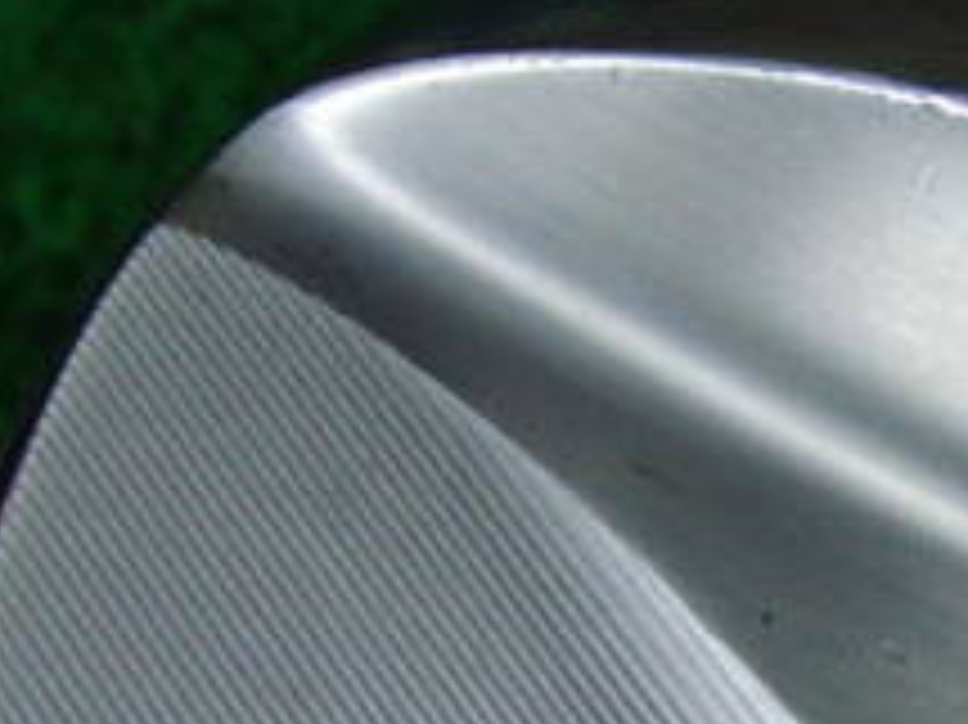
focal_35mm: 110
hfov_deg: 17.0
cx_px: 1193
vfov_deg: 13.3
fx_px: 3074
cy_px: 670
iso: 200
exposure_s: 1/80
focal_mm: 6.42
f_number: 3.6
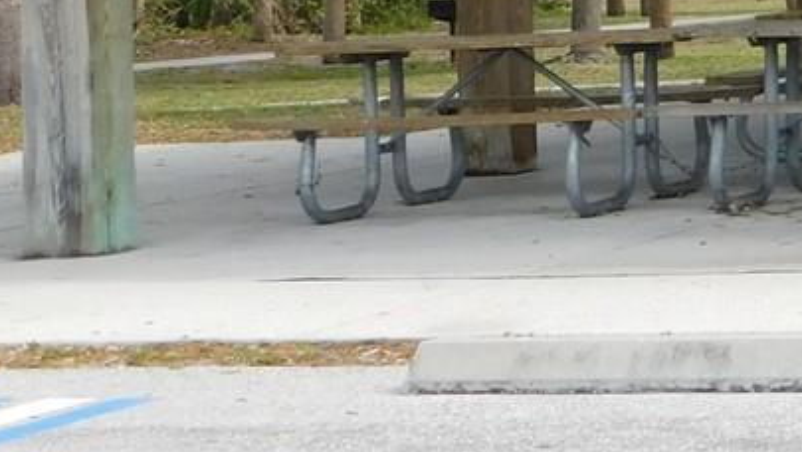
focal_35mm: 155
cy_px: -291
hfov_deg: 12.6
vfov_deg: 7.6
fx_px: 3297
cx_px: 1467
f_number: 3.5
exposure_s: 1/500
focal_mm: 6.3
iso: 125
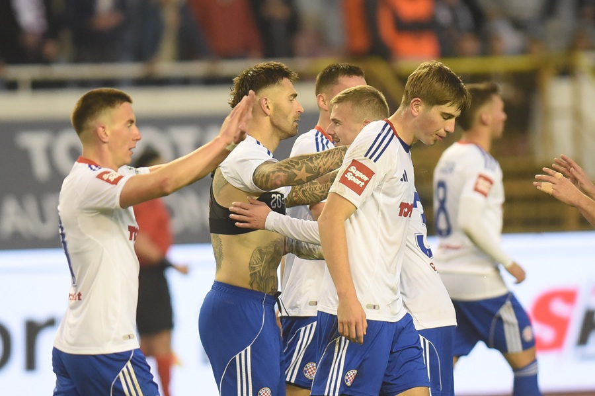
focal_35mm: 300
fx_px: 4955
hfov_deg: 6.9
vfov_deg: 4.6
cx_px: 298
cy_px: 198
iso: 2500
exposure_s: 1/1000
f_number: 2.8
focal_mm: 300
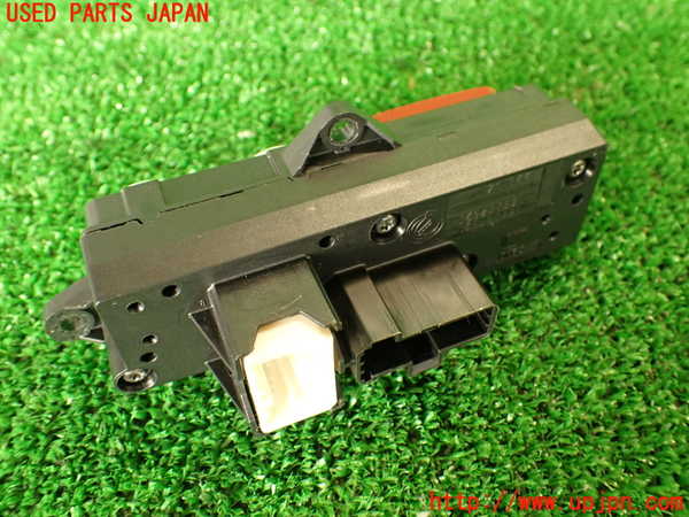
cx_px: 344
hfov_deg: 56.8
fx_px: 637
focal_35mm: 32
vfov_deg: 44.2
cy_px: 258
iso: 400
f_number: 2.4
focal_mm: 5.79
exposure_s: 1/30
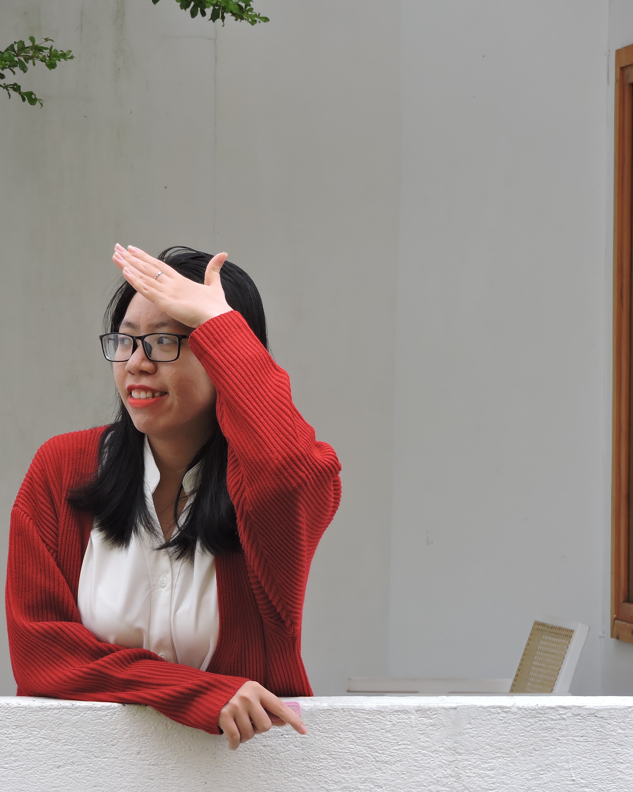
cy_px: 396
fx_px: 3677
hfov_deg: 9.8
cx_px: 211
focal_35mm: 157
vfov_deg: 12.3
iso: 110
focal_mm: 21.4
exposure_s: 1/100
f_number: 4.2
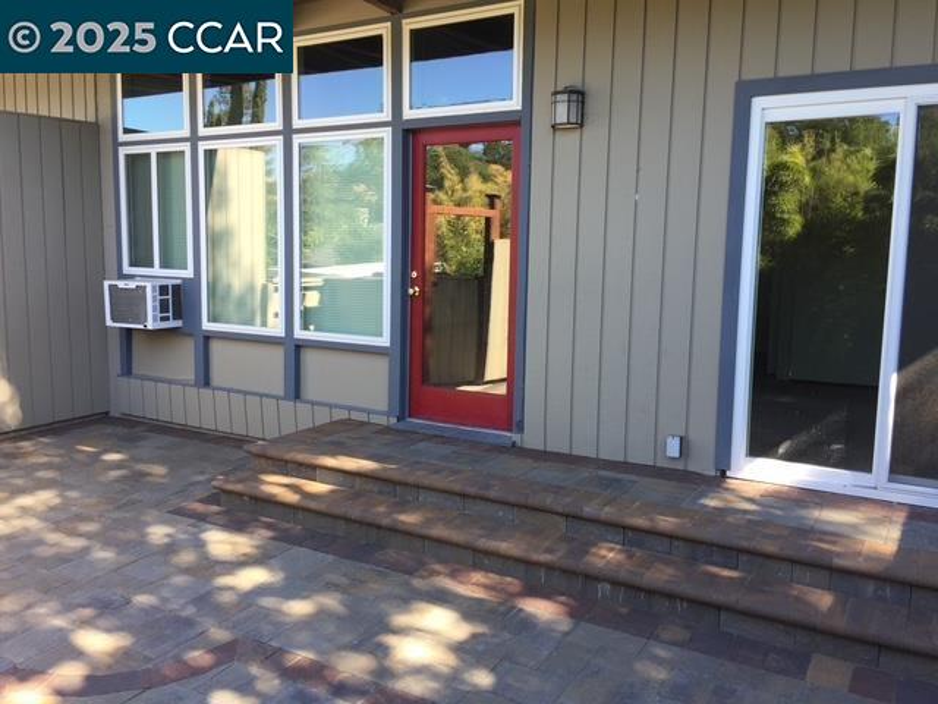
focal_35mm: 29
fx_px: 786
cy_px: 352
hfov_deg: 61.7
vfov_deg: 48.2
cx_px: 469
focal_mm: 4.15
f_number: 2.2
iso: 32
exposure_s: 1/162
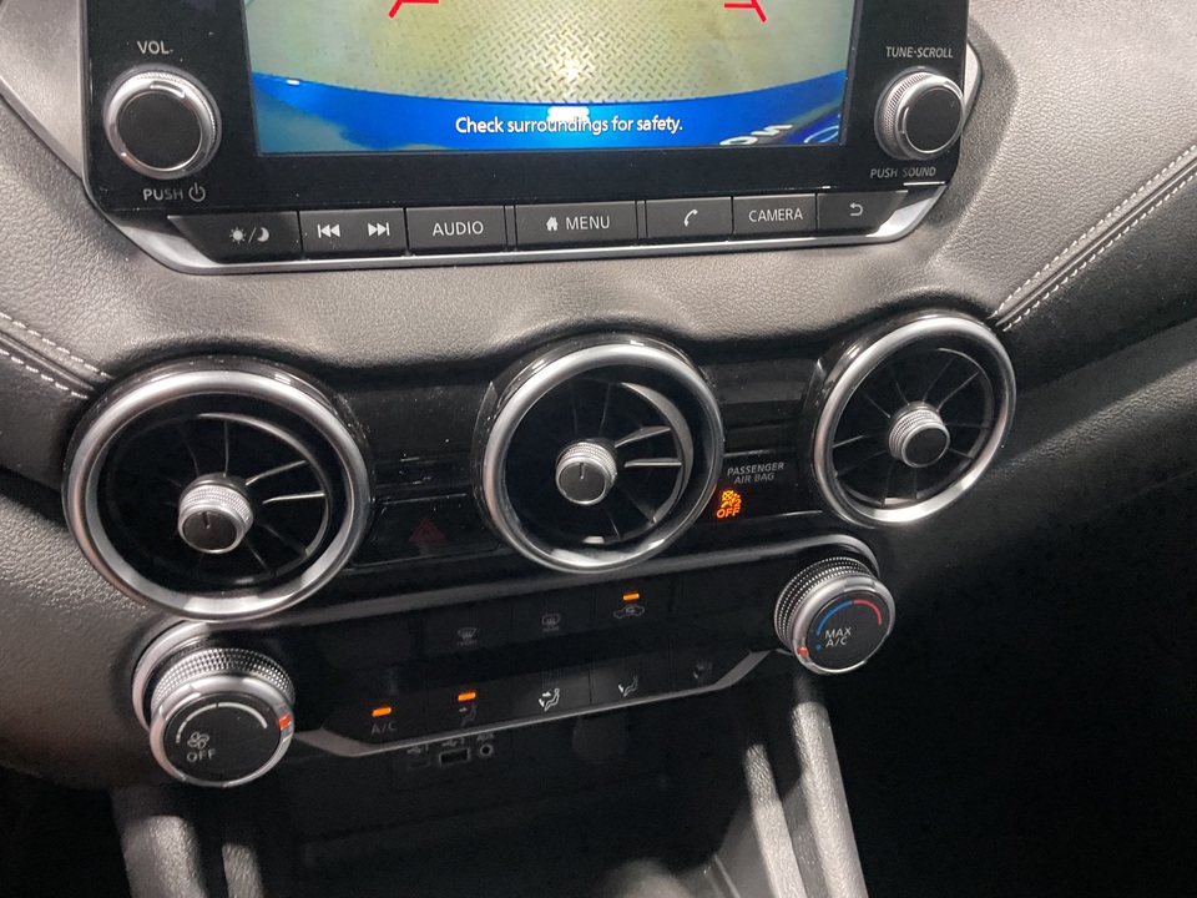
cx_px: 598
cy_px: 449
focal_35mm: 29
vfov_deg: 48.2
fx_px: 1003
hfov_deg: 61.7
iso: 160
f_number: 1.8
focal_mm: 3
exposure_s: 1/50
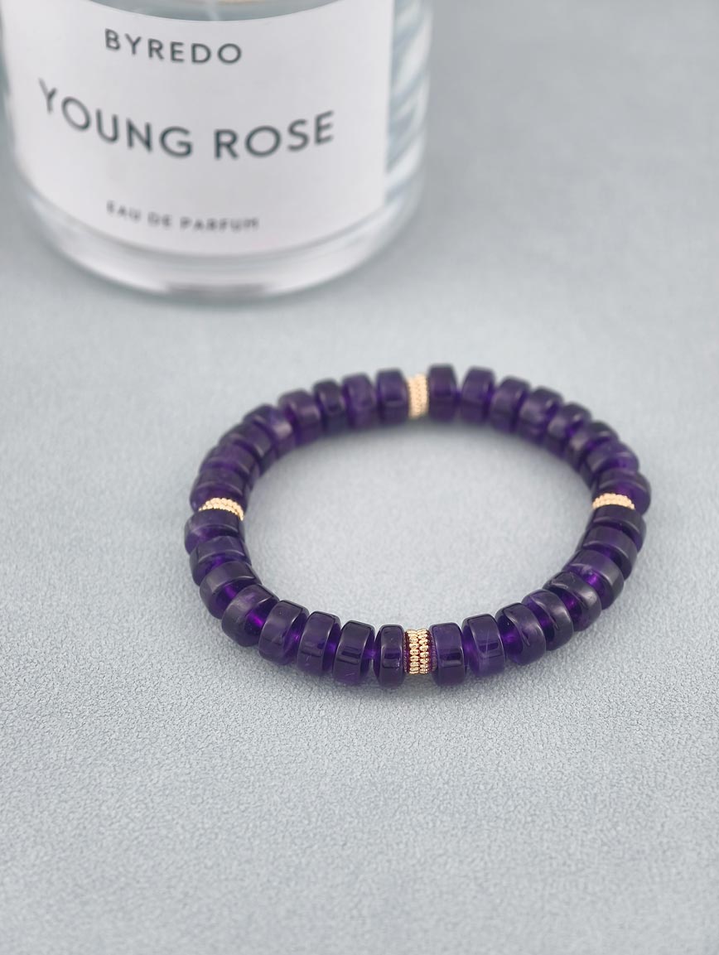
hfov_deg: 17.4
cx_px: 360
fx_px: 2348
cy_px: 478
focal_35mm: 85
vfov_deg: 23.0
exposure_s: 1/160
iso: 125
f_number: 2.67
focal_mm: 22.48
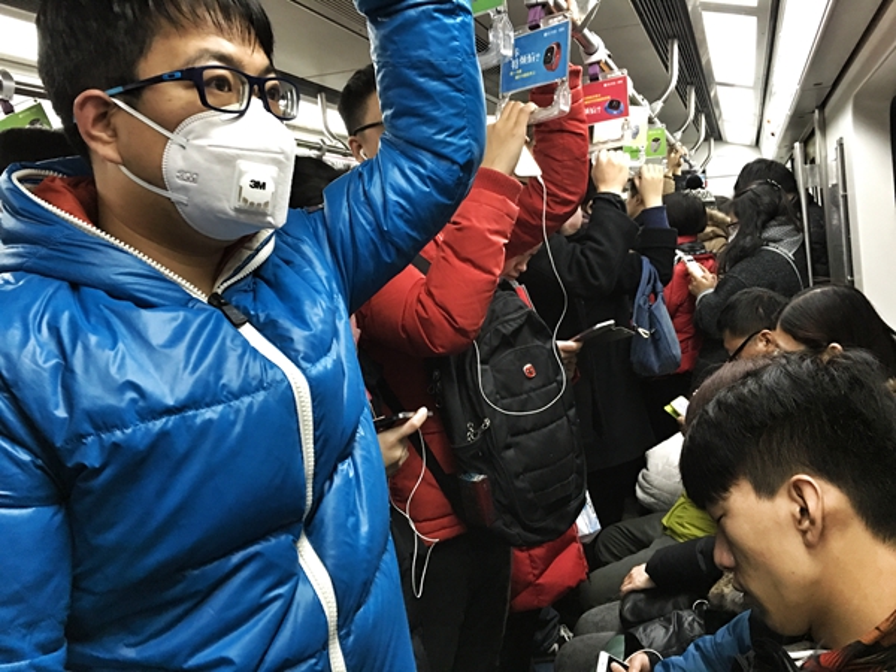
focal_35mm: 29
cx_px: 448
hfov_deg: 61.7
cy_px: 336
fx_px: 751
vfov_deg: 48.2
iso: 125
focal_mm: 4.15
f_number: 2.2
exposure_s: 1/8
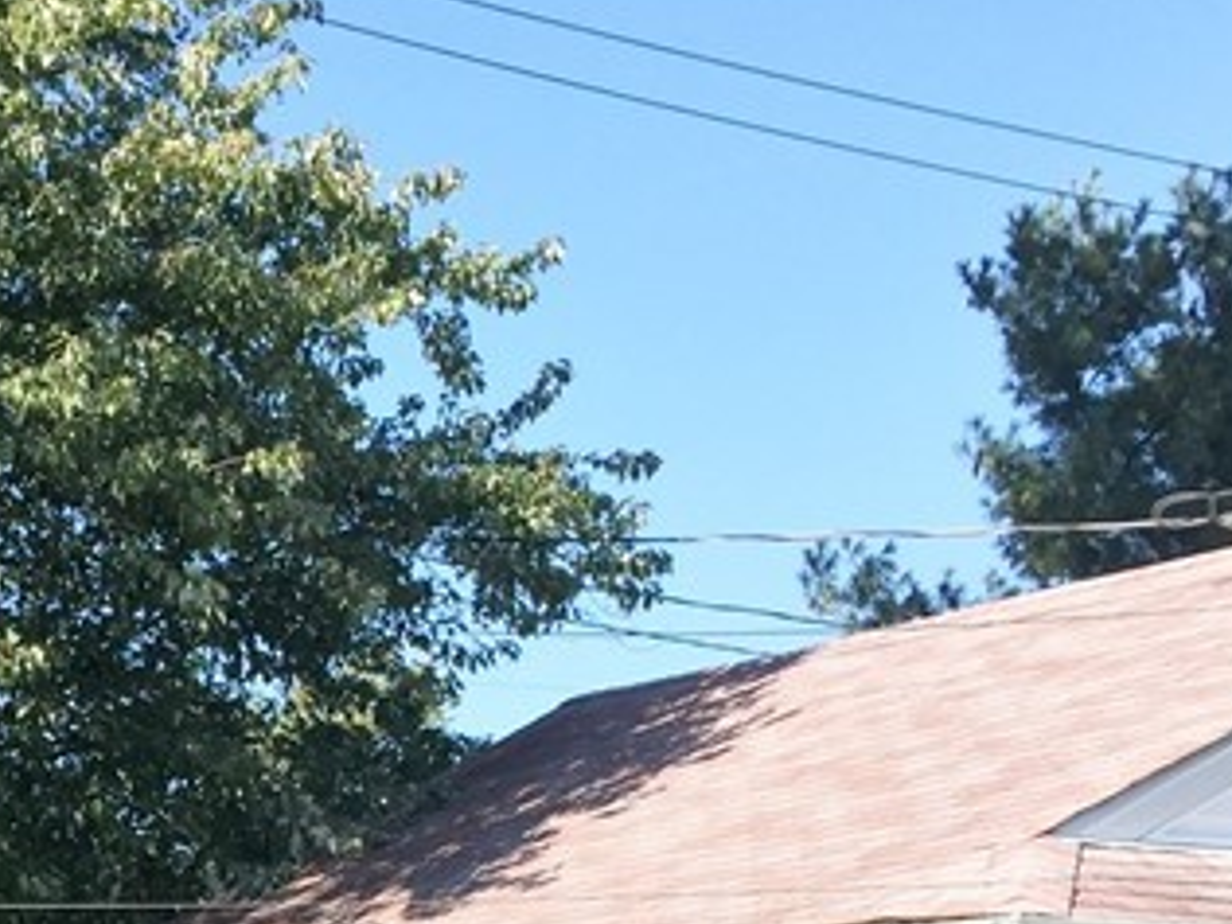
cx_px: -113
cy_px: 1314
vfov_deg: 14.8
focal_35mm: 94
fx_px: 3346
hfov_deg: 20.0
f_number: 2.2
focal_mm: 4.15
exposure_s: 1/1236
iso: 32
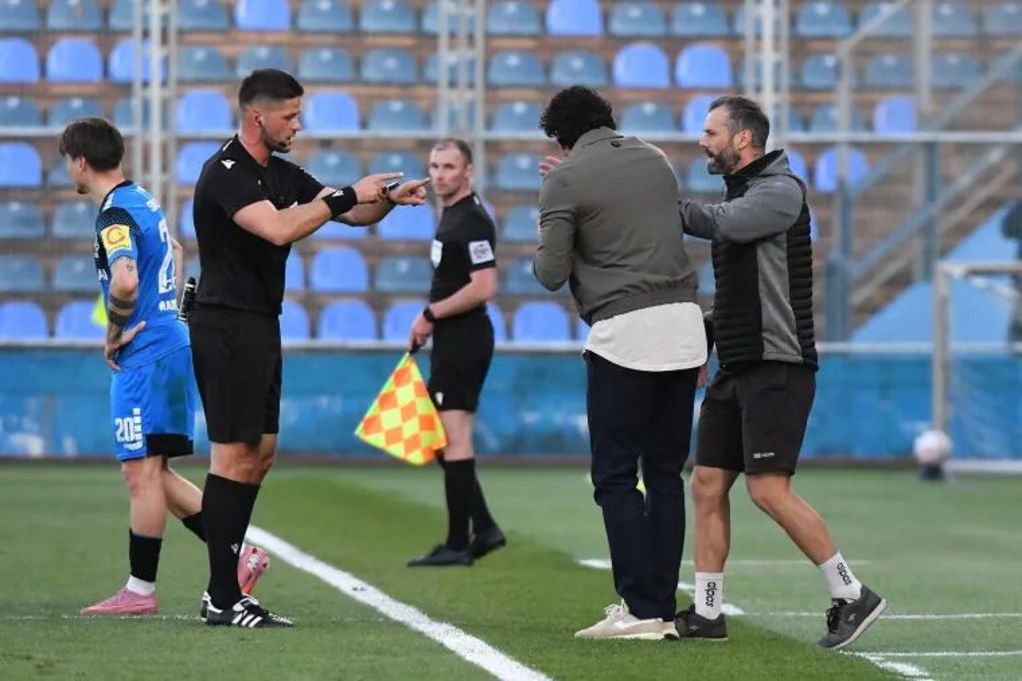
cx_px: 511
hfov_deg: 6.1
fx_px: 9653
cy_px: 340
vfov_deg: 4.0
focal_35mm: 340
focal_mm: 340
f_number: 5
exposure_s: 1/1000
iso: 2500
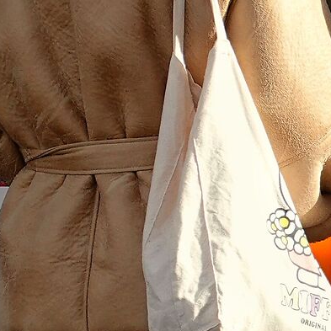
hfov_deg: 1.7
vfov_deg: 1.7
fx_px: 11219
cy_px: 174
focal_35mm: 1037
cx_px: 562
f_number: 4.5
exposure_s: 1/800
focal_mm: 72
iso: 400
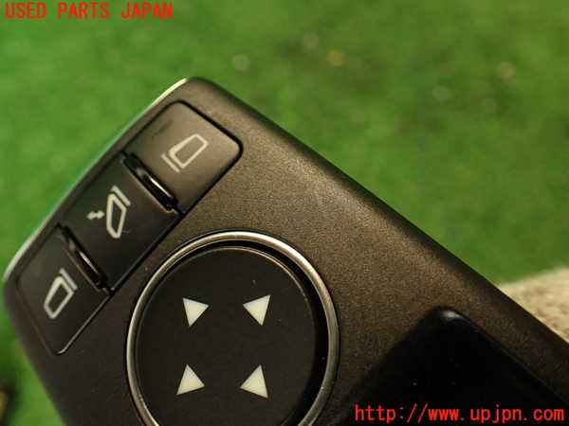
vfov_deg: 44.2
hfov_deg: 56.8
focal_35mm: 32
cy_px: 213
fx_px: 526
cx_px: 284
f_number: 2.4
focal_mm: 5.79
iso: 200
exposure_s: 1/30
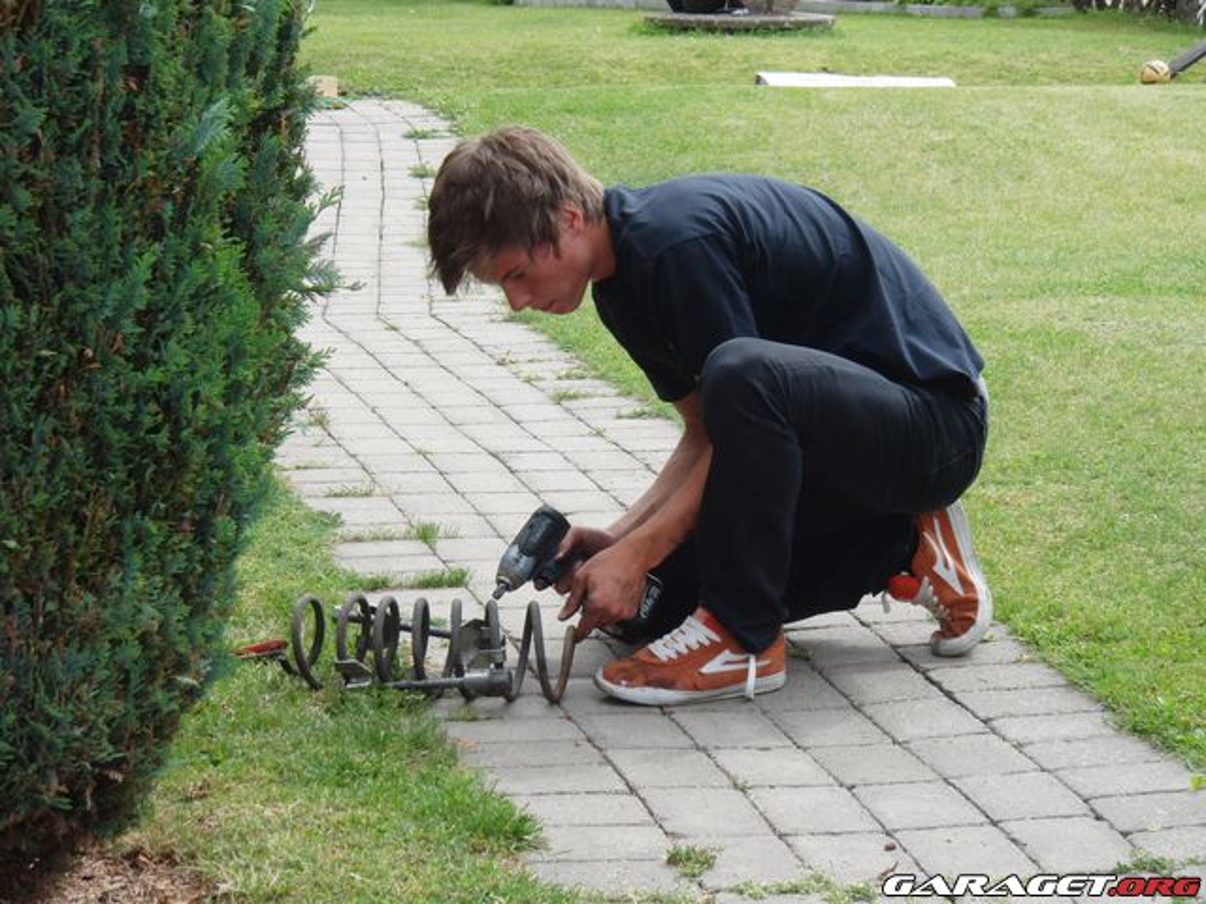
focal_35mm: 90
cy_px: 452
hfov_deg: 21.8
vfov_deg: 16.4
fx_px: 3136
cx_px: 603
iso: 100
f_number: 4.8
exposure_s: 1/160
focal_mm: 16
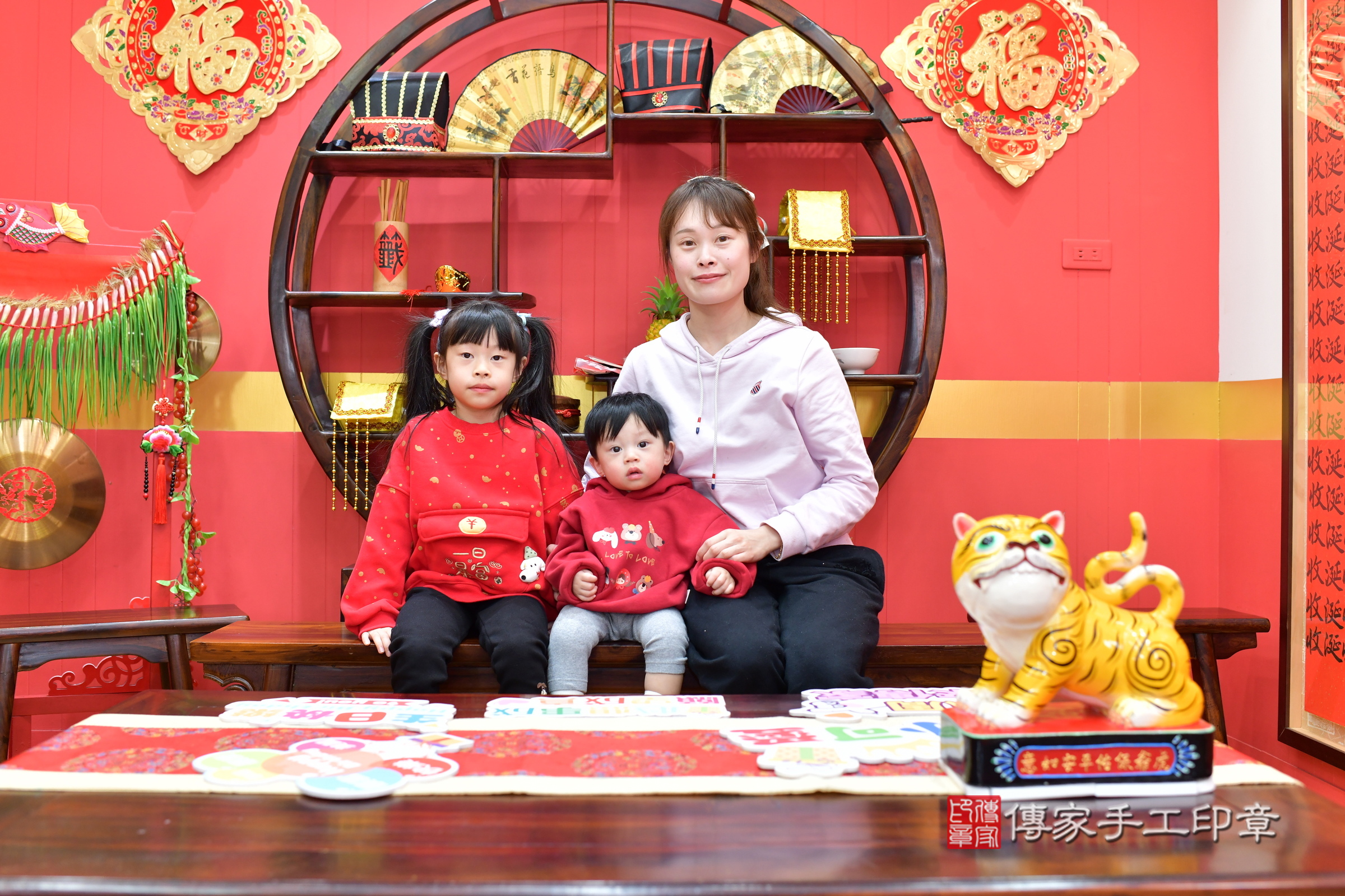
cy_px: 448
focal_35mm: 35
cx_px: 672
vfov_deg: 37.9
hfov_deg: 54.4
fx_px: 1308
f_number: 4.5
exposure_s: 1/200
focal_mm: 35
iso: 1000
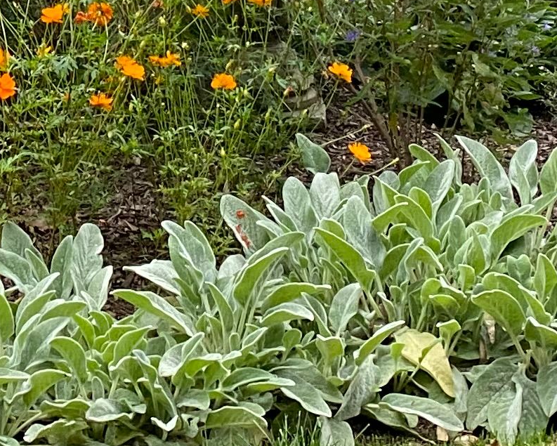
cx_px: -16
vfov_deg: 11.0
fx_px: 2127
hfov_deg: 14.6
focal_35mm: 129
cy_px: -398
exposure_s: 1/84
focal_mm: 4.25
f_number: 1.8
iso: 125
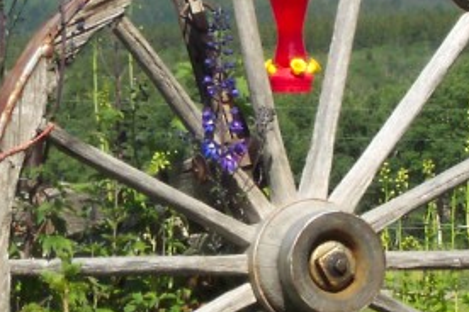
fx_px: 3921
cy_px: 58
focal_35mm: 301
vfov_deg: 4.6
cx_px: 15
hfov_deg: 6.8
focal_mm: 16.4
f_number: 13
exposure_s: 1/90
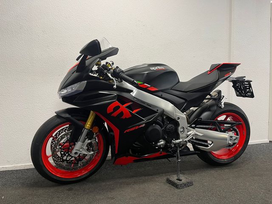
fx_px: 204
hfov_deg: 67.3
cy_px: 102
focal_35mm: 26
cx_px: 136
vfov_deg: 53.1
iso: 80
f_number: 1.6
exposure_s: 1/50
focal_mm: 5.1
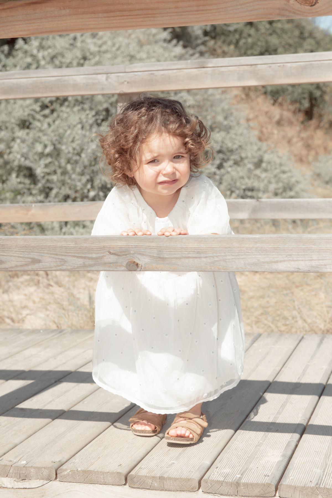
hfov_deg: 19.5
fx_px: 968
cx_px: 166
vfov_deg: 28.8
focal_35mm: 70
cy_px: 249
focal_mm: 70
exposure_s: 1/200
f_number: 9
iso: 100
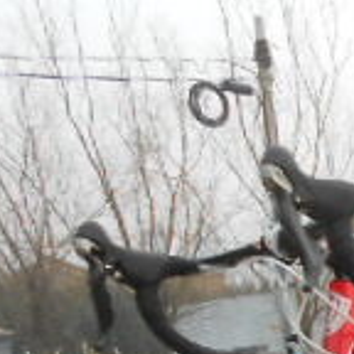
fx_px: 1180
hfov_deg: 14.1
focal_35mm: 102
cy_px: 489
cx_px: 728
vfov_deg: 16.0
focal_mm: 4.6
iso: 80
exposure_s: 1/200
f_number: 3.2
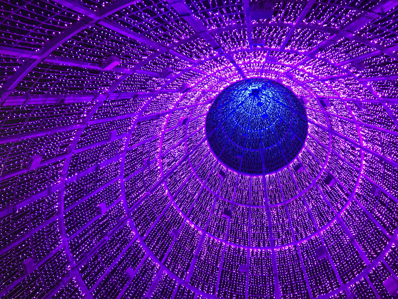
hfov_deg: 61.7
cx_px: 199
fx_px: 333
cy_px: 150
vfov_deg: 48.2
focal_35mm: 29
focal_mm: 4.15
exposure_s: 1/25
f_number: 2.2
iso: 200
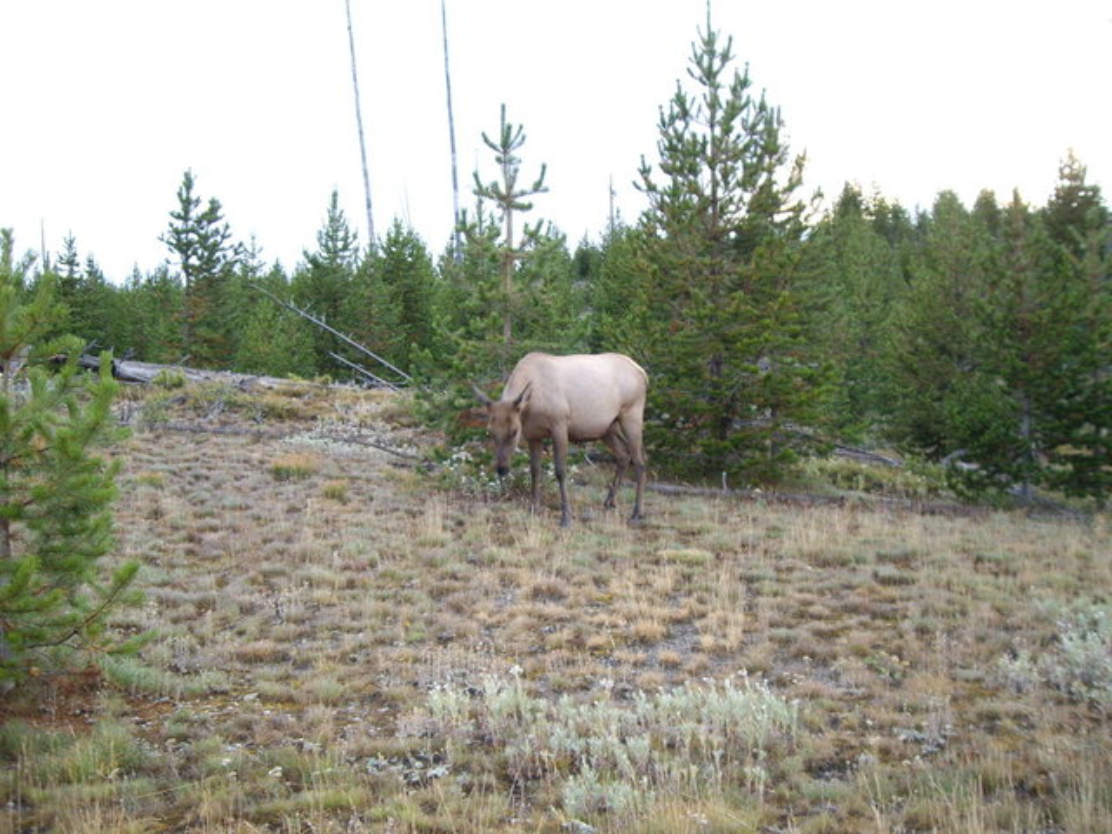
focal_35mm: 38
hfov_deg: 49.0
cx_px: 556
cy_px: 417
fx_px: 1221
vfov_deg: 37.7
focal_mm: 6.2
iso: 200
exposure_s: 1/60
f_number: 2.7
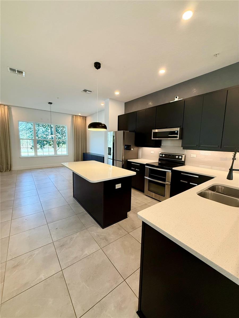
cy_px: 159
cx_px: 120
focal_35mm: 14
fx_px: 129
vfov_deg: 102.1
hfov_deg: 85.7
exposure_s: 1/100
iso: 320
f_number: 2.2
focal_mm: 2.22
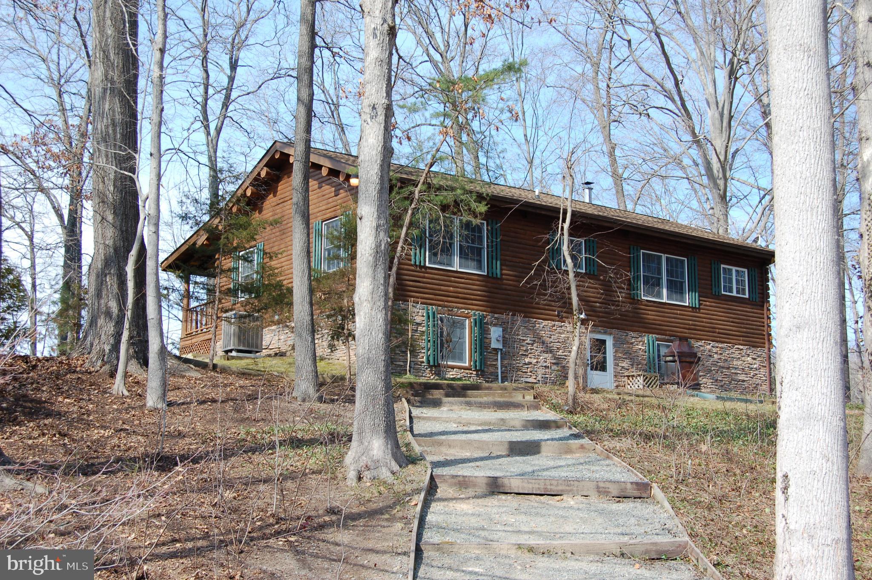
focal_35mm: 51
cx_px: 436
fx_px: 1234
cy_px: 290
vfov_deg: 26.4
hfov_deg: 38.9
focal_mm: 34
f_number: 7.1
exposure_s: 1/200
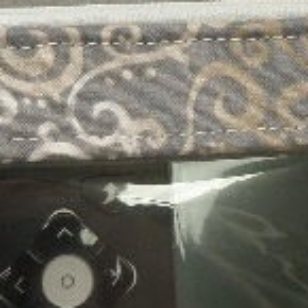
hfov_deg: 30.6
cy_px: 249
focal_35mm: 56
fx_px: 564
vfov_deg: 29.8
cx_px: 153
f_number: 3.1
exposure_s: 1/30
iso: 100
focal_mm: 4.3
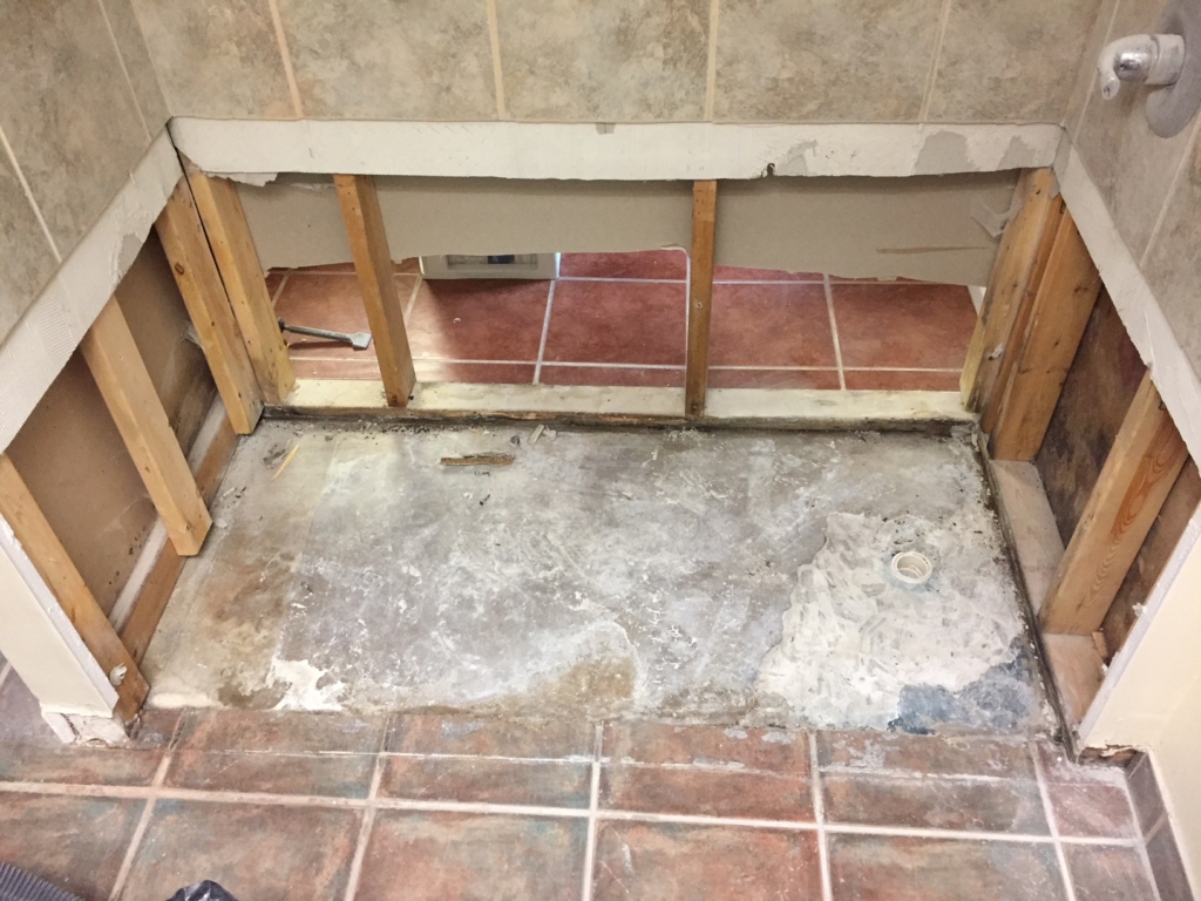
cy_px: 450
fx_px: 1006
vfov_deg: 48.2
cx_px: 600
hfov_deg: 61.7
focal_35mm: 29
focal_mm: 4.15
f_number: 2.2
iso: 250
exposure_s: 1/24
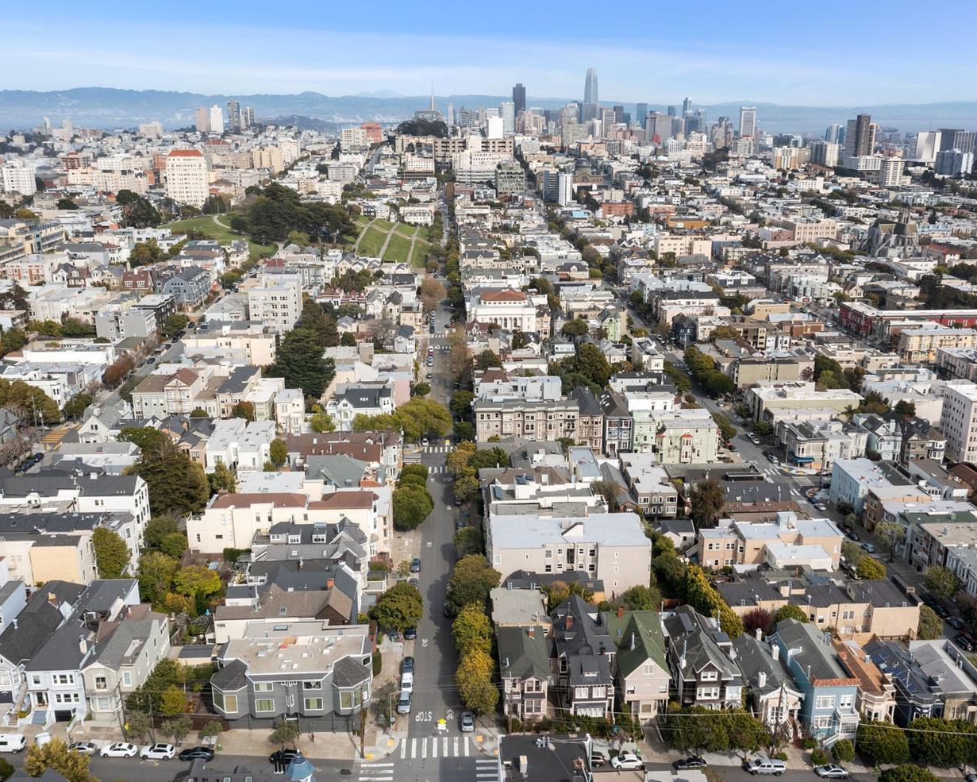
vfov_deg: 45.8
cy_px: 390
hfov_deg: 55.7
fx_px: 925
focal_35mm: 32
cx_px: 499
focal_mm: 10.26
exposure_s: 1/500
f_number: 5.6
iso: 100
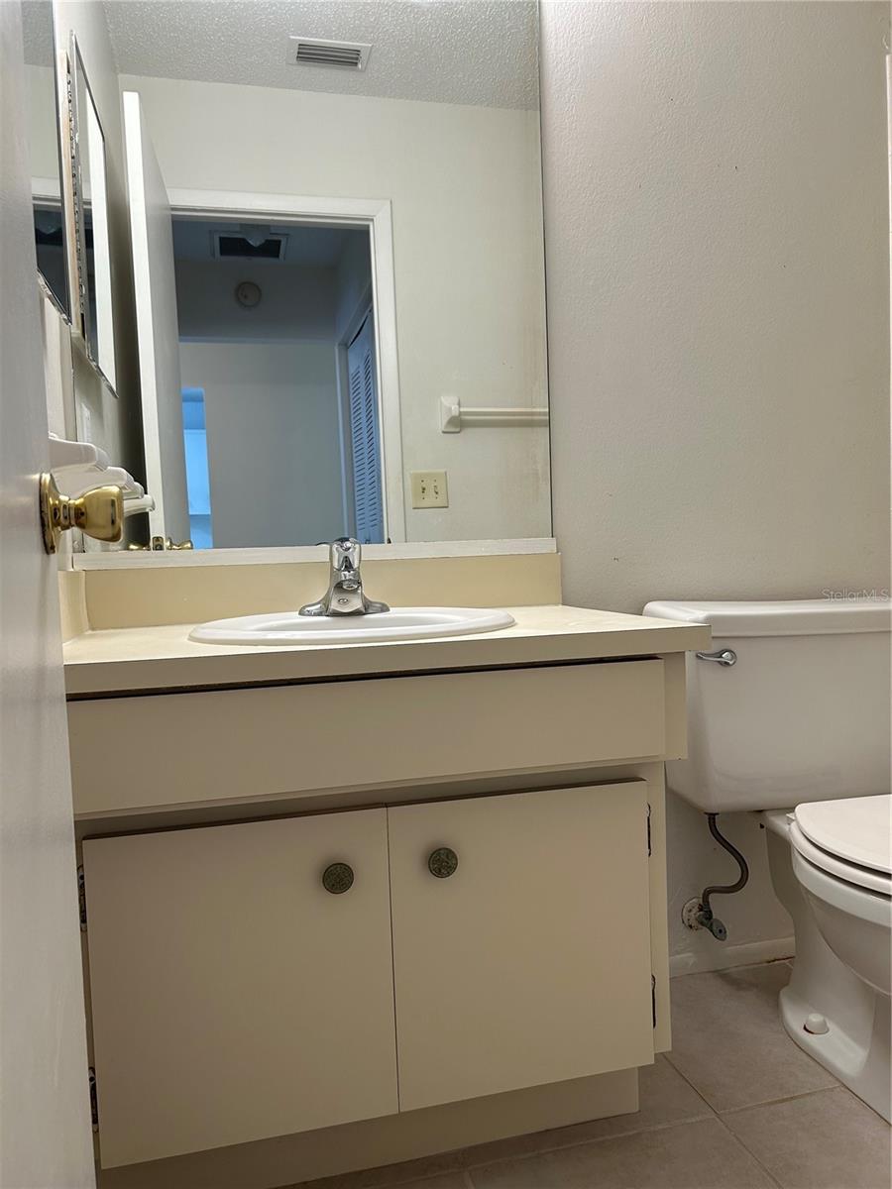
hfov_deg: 53.1
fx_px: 893
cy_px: 594
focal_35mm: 26
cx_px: 446
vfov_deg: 67.3
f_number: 1.5
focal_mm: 5.7
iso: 100
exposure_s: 1/120
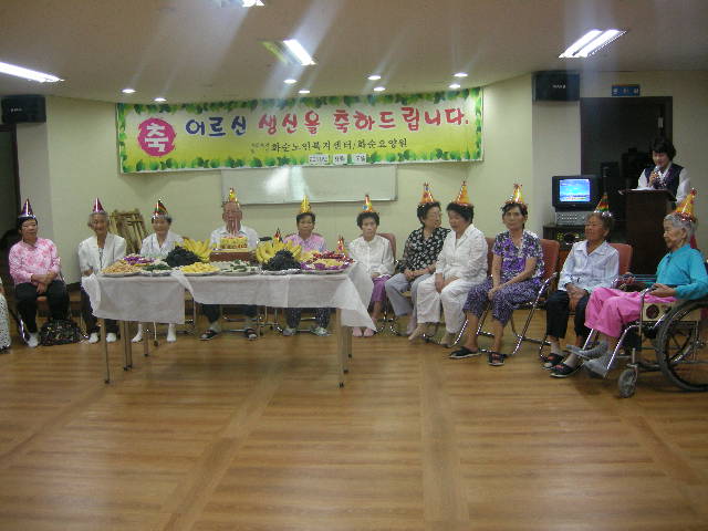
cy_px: 266
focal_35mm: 36
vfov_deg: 39.7
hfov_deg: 51.4
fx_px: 736
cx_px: 354
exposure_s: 1/59.2
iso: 251
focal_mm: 7.5
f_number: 2.7
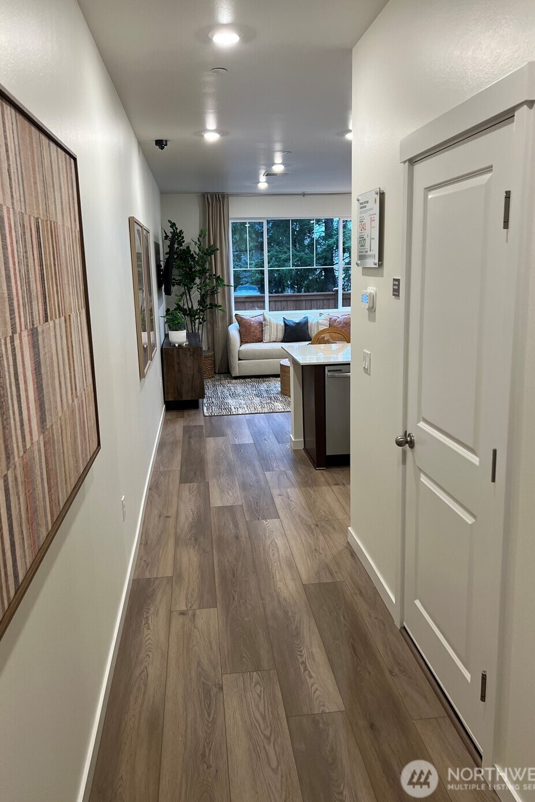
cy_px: 390
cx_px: 265
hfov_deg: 46.4
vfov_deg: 65.5
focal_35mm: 28
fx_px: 624
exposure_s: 1/120
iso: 125
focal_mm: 5.7
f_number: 1.5
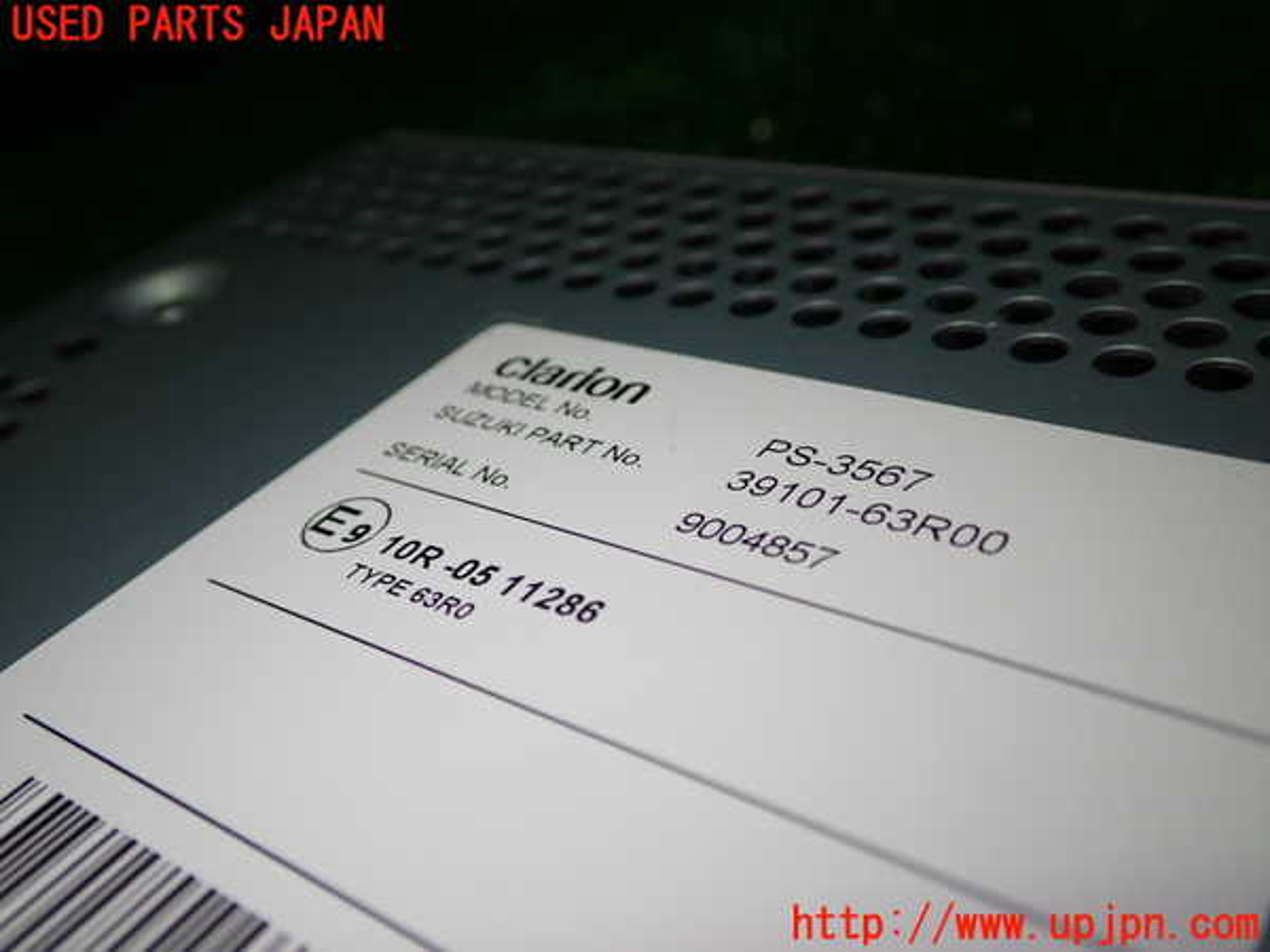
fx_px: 1321
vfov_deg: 39.7
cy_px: 476
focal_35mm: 36
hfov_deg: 51.4
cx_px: 635
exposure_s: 1/80
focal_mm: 6.37
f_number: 2.5
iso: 100
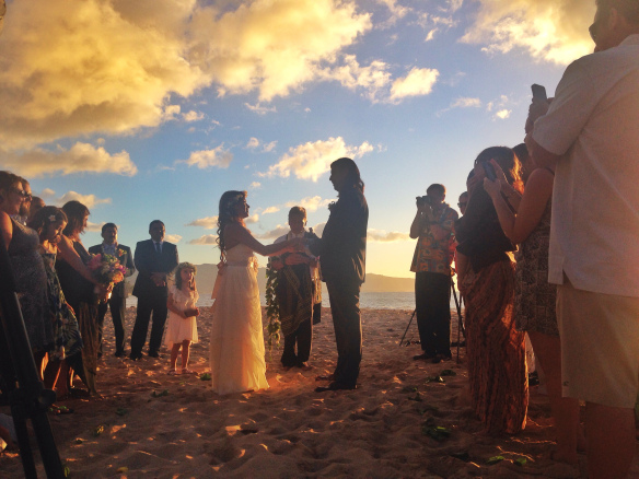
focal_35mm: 33
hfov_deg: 55.4
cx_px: 320
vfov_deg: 42.9
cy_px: 240
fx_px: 609
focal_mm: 4.12
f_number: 2.4
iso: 50
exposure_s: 1/821
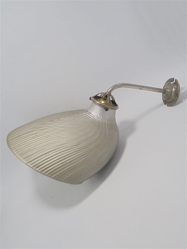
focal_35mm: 38
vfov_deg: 49.0
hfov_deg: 37.7
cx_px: 94
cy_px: 124
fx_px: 274
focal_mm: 6.9
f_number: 4.2
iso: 100
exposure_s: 1/60
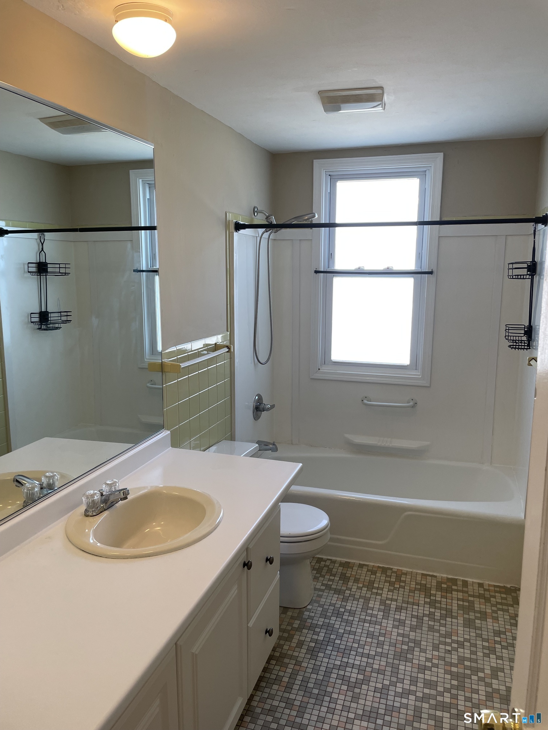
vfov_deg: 67.3
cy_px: 365
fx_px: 549
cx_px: 274
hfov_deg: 53.1
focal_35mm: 26
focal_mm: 4.2
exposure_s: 1/120
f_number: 1.6
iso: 64
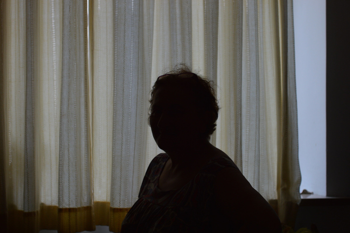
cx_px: 175
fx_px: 728
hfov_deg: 27.0
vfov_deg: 18.1
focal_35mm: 75
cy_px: 116
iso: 200
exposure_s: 1/320
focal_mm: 50
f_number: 4
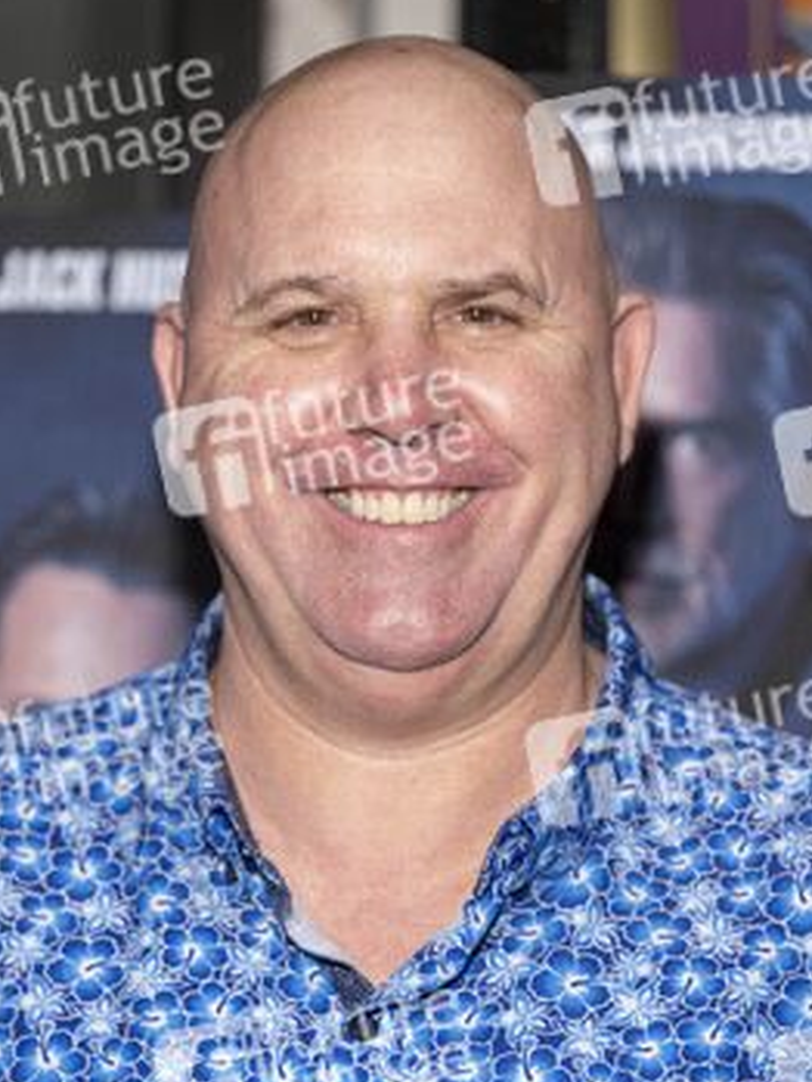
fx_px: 4126
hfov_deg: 11.2
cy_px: 598
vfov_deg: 14.9
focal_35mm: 132
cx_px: 403
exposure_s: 1/200
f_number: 4.5
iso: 800
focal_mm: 120
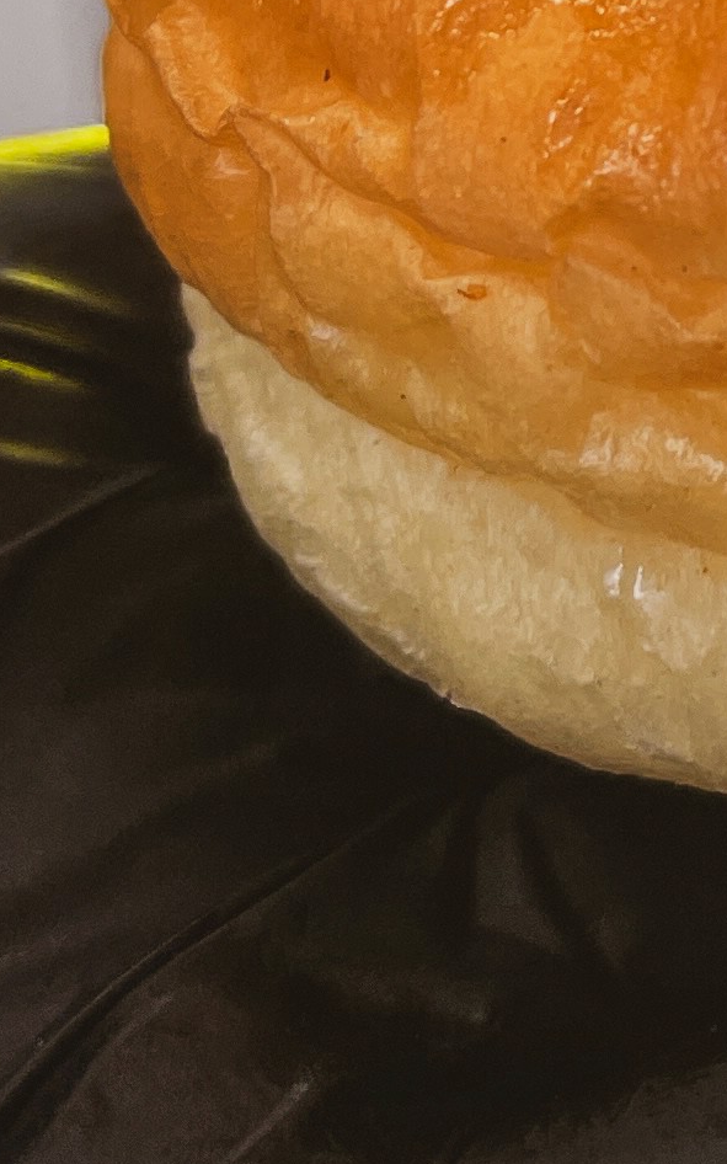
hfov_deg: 10.7
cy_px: -169
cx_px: 1381
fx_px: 3583
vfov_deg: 17.7
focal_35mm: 113
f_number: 1.6
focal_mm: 5.1
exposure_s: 1/180
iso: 32
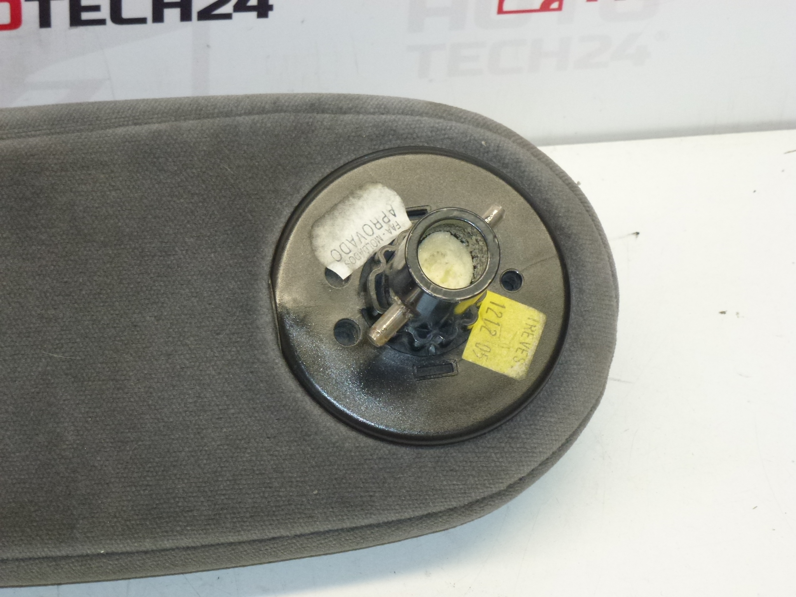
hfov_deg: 15.1
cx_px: 398
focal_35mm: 131
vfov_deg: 11.3
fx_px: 3012
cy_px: 298
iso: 400
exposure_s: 1/80
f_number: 5.2
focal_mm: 23.4
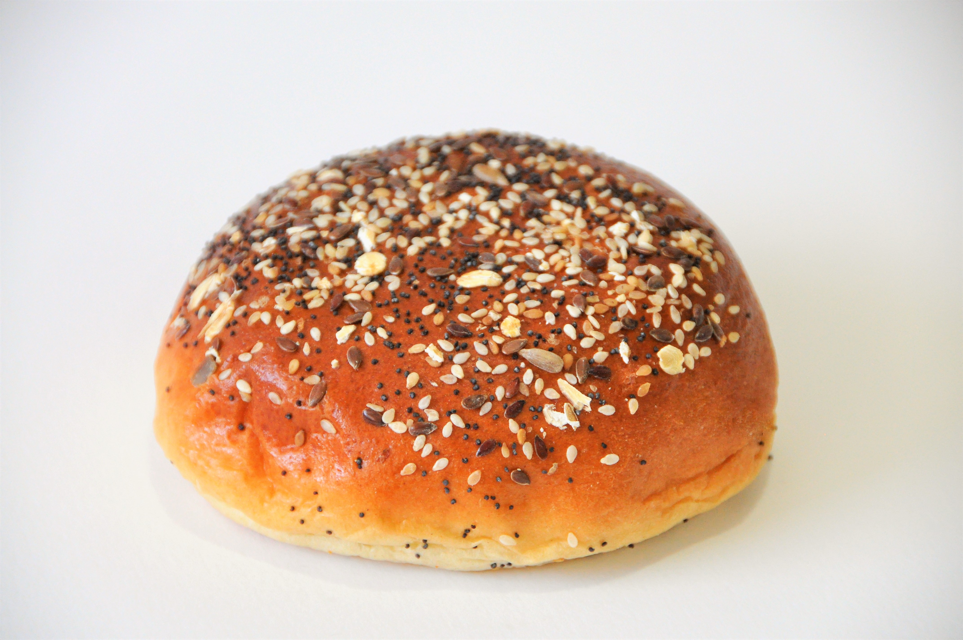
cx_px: 482
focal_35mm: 300
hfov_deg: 6.9
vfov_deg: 4.6
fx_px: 8015
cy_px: 320
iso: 1600
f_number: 5.6
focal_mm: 200
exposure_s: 1/250
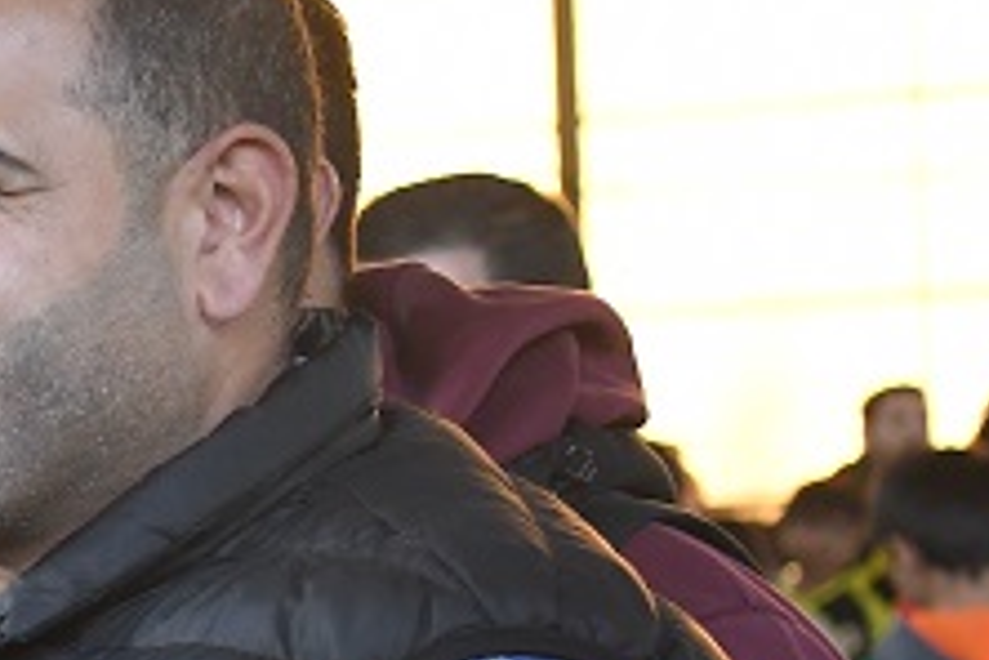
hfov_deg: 8.0
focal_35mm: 216
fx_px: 5934
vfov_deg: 6.3
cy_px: 816
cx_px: -2121
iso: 1000
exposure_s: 1/160
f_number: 2.8
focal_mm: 32
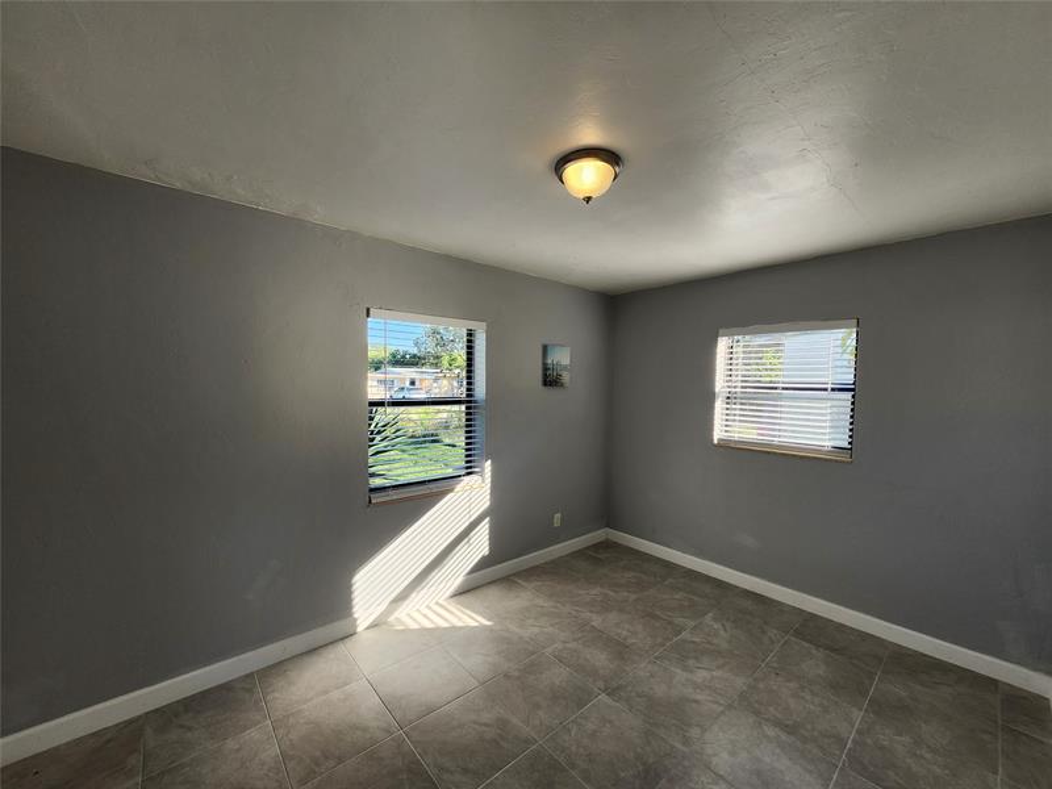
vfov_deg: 89.9
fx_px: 395
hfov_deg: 106.2
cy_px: 394
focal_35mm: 13
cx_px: 526
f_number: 2.2
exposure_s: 1/120
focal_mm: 1.74
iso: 50
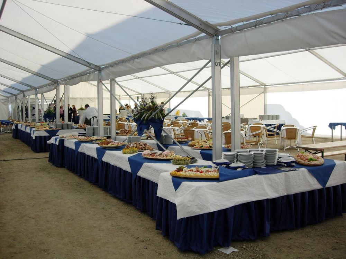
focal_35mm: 38
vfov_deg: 37.7
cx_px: 173
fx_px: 380
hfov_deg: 49.0
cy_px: 130
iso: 64
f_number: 2.8
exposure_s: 1/215
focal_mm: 7.8
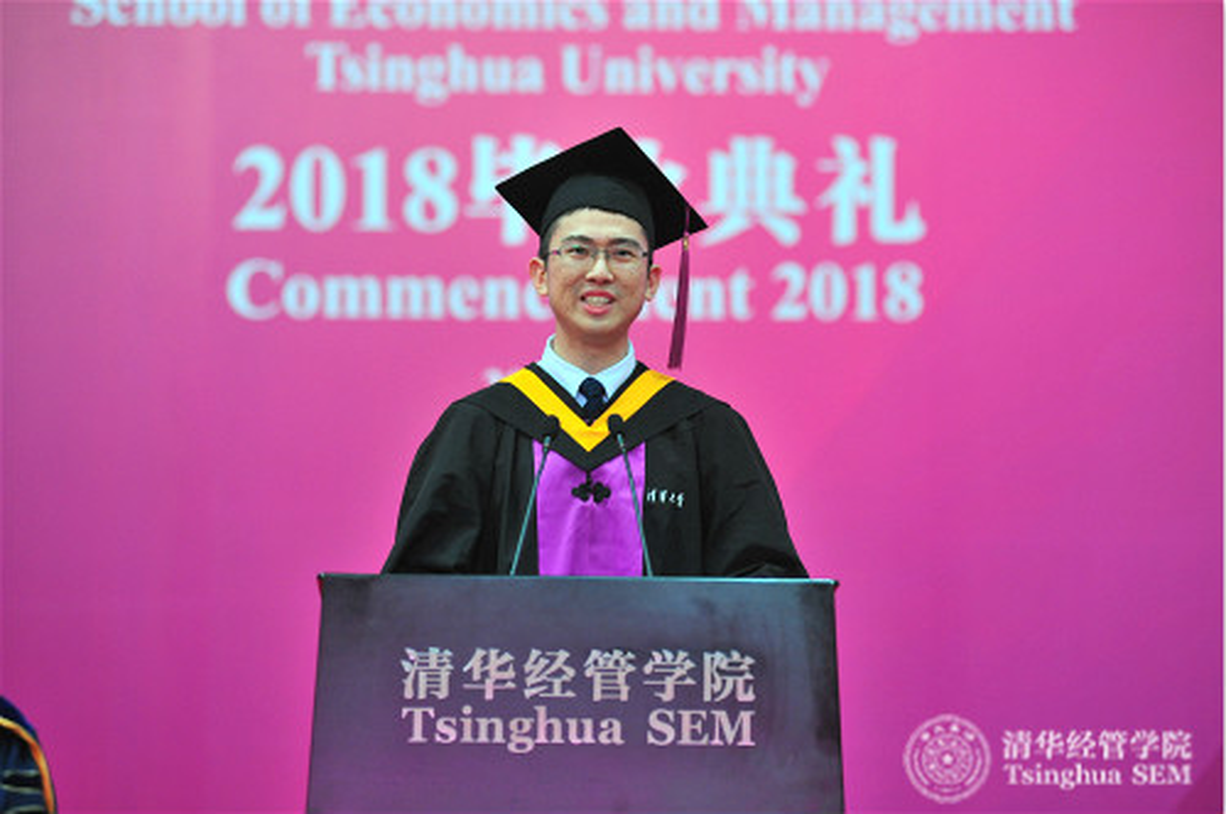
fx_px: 4081
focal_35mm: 120
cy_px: 407
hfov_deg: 17.1
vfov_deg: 11.4
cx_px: 613
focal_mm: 120
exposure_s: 1/125
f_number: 5
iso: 2500
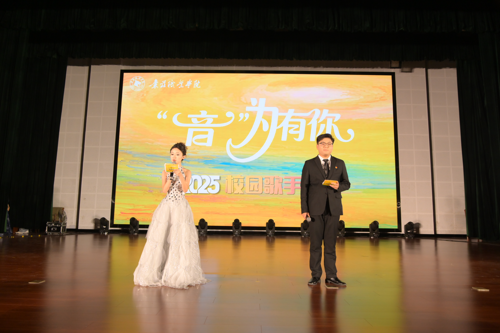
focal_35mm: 24
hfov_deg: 73.7
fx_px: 333
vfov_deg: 53.1
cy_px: 166
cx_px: 250
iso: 1600
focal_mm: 24
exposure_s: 1/250
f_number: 4.5
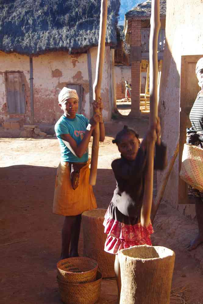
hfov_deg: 21.2
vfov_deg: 31.4
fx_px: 541
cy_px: 152
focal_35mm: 64
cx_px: 102
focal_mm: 42.5
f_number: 7.1
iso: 400
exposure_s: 1/80
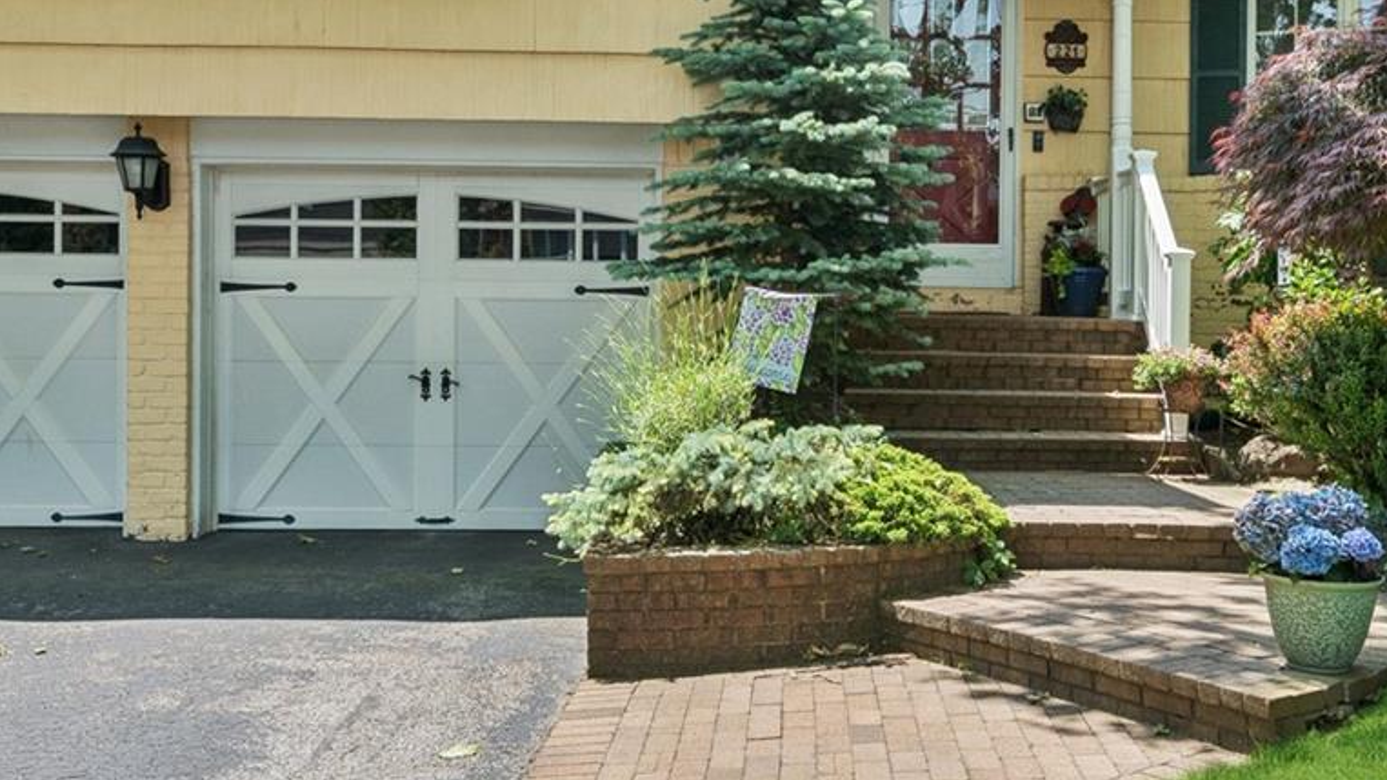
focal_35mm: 45
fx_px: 1655
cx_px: 813
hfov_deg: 45.3
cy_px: 75
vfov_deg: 25.7
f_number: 9
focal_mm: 16
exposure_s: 1/200
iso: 200
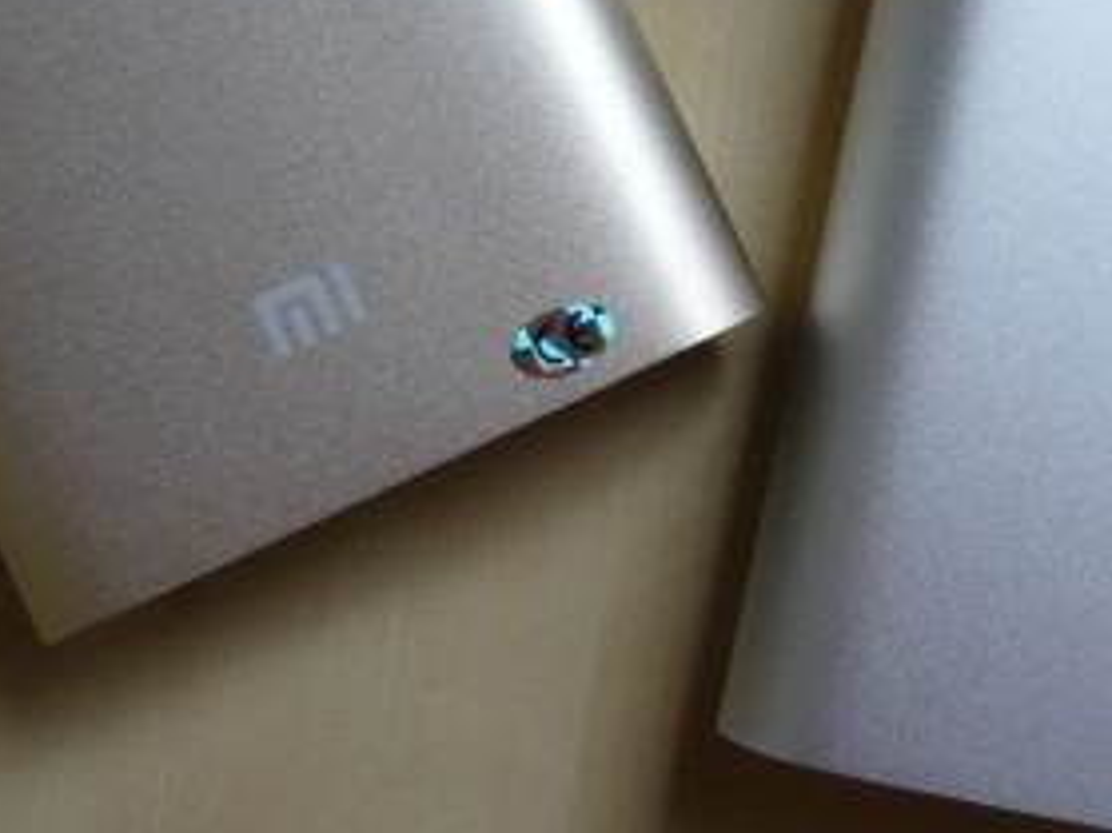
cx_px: 654
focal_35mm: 71
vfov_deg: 20.5
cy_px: 203
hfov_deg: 27.4
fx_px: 2280
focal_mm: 5.5
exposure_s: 1/50
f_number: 2.8
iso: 100
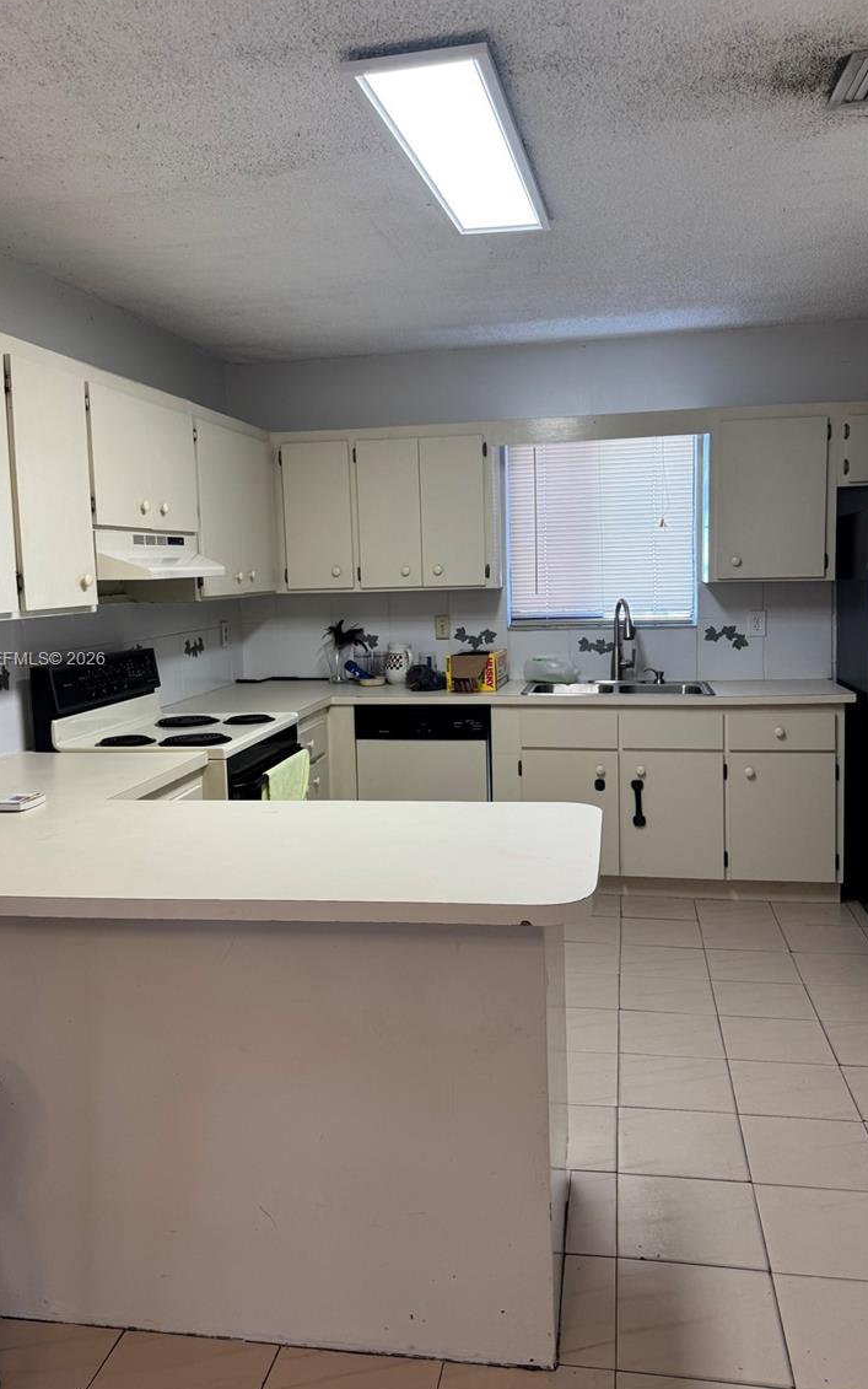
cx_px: 431
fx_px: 1022
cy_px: 661
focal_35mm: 27
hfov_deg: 46.0
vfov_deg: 68.3
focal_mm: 6.76
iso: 125
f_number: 1.78
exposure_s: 1/120
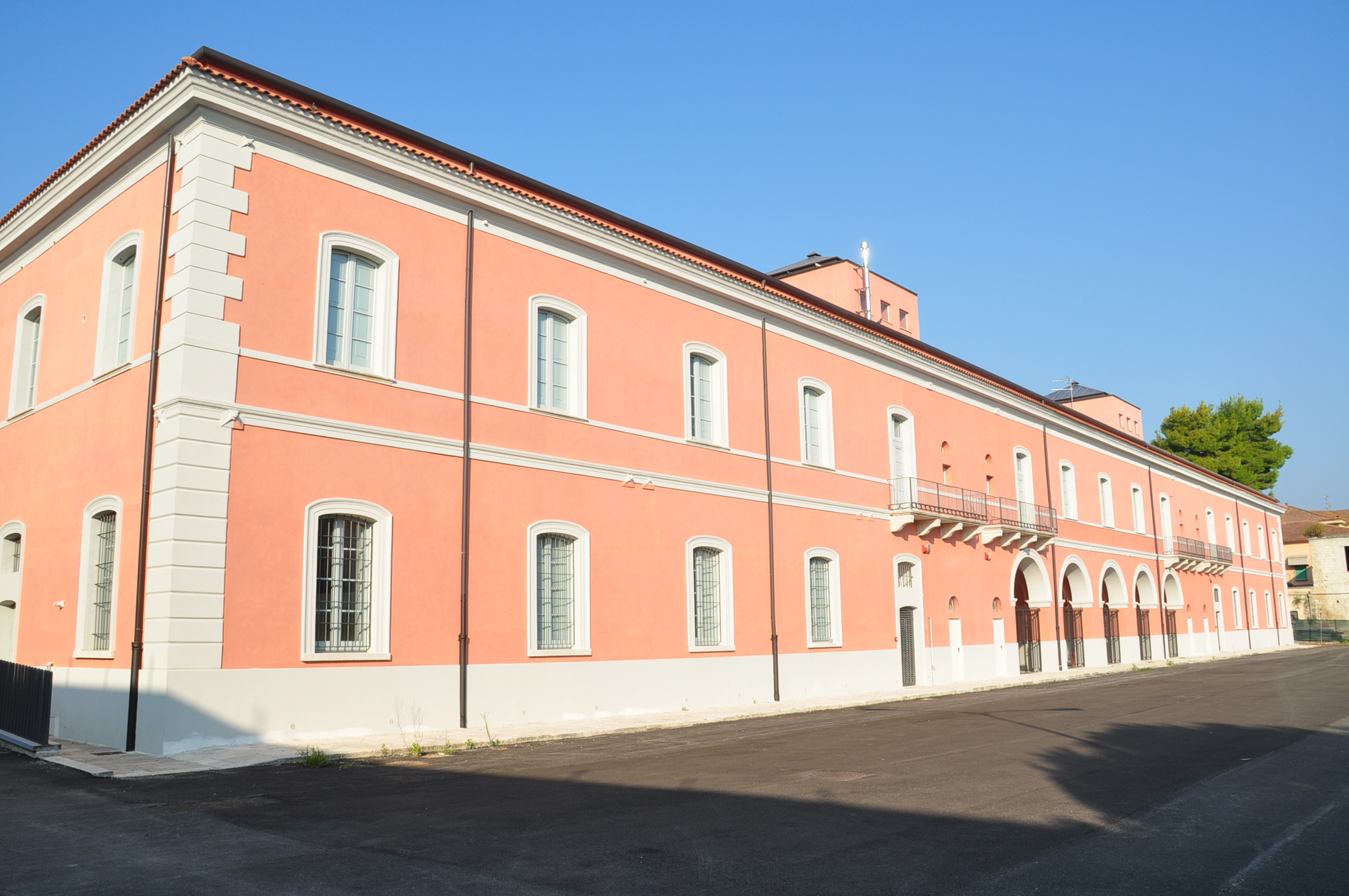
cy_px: 448
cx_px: 674
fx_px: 1011
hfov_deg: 67.4
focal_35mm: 27
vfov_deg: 47.8
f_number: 10
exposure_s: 1/320
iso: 200
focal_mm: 18
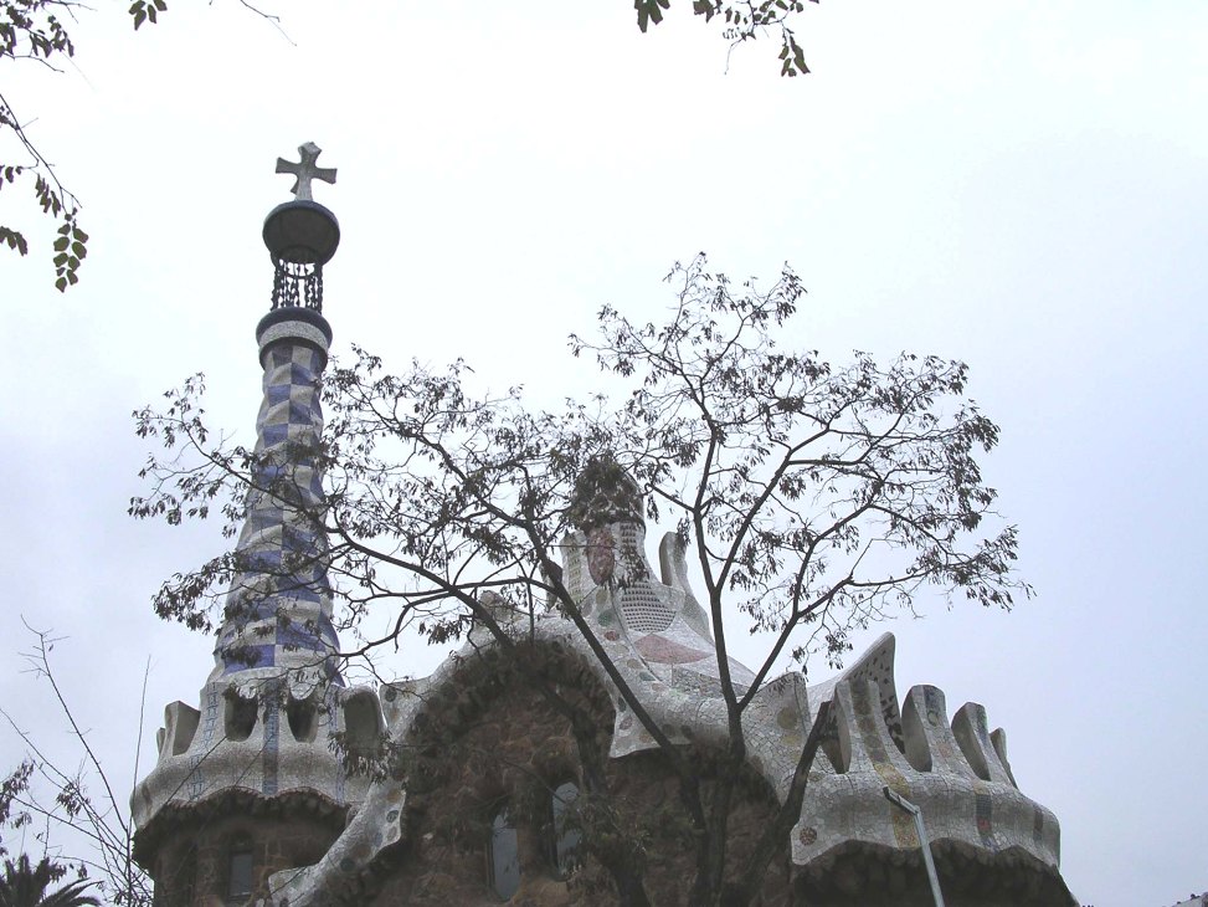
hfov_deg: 49.0
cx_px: 604
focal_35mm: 38
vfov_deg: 37.7
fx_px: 1326
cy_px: 454
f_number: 5.6
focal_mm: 5.8
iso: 100
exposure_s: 1/340
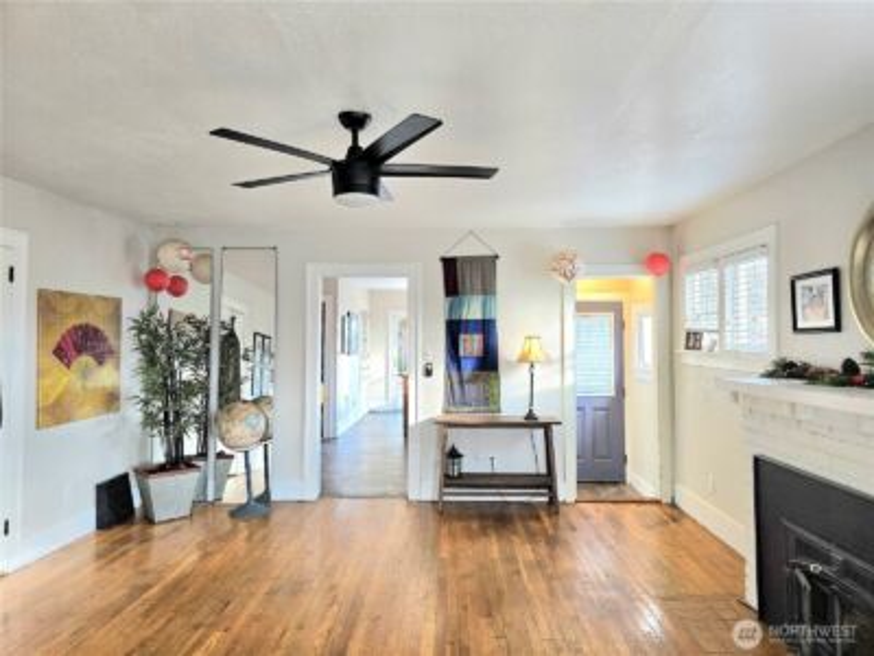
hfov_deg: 73.9
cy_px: 328
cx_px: 437
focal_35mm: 23
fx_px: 581
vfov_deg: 58.9
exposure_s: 1/120
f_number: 1.7
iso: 100
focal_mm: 6.3
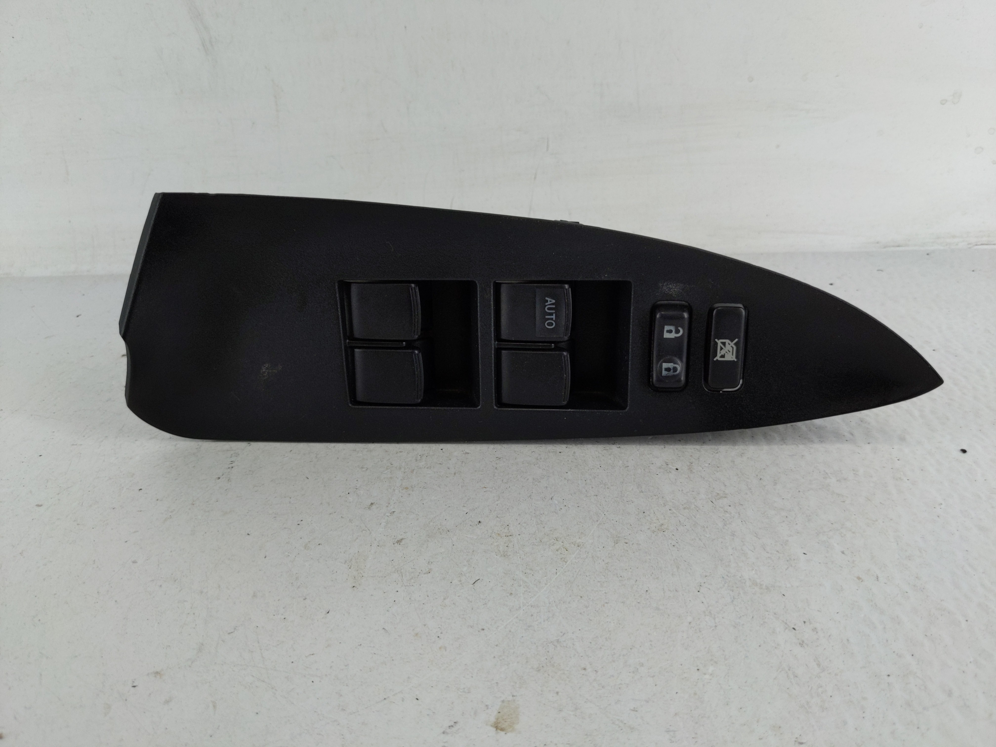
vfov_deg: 54.9
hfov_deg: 69.4
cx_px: 498
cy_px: 374
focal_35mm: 25
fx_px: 719
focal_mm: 4.38
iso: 56
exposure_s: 1/125
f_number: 1.73
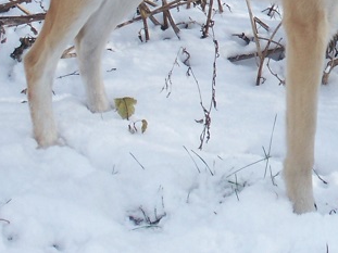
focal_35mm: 258
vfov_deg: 5.7
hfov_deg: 7.6
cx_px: 397
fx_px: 2518
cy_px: -122
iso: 80
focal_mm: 14.9
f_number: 4.5
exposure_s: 1/250
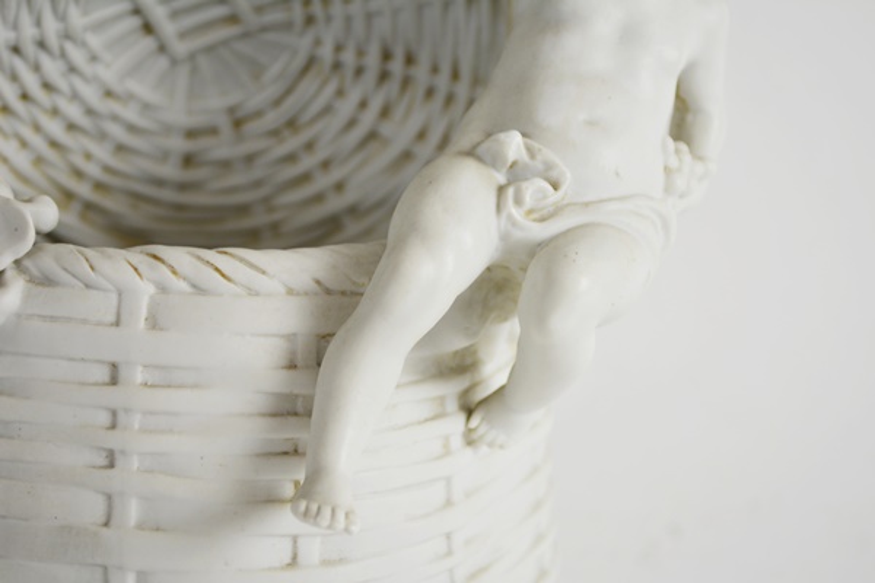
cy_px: 292
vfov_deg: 19.7
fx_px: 1677
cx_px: 438
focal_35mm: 69
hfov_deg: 29.2
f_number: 5.6
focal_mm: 46
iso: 280
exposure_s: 1/125
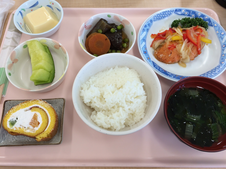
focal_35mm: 30
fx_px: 196
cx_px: 113
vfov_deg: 46.8
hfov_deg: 60.0
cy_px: 84
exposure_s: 1/60
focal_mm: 4.12
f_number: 2.2
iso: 40
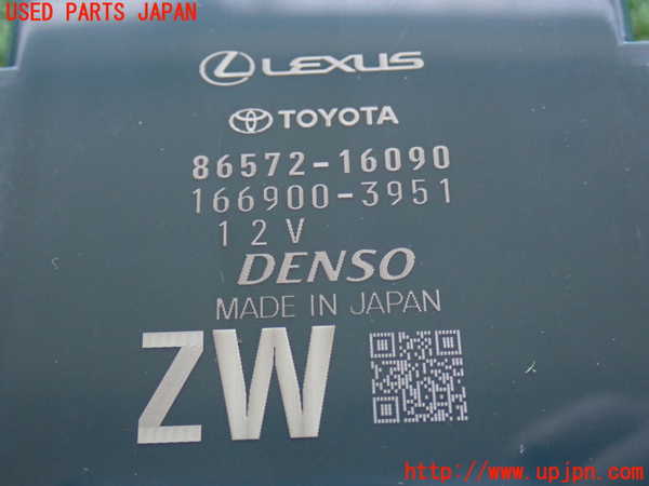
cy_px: 243
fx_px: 937
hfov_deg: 38.2
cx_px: 324
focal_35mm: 50
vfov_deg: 29.1
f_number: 3.2
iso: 800
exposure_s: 1/15
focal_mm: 9.01
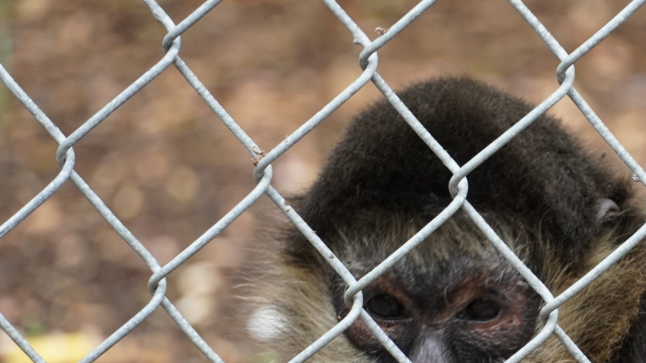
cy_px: 359
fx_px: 6849
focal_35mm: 400
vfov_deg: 3.0
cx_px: 540
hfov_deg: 5.4
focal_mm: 135
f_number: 5.6
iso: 800
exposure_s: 1/250
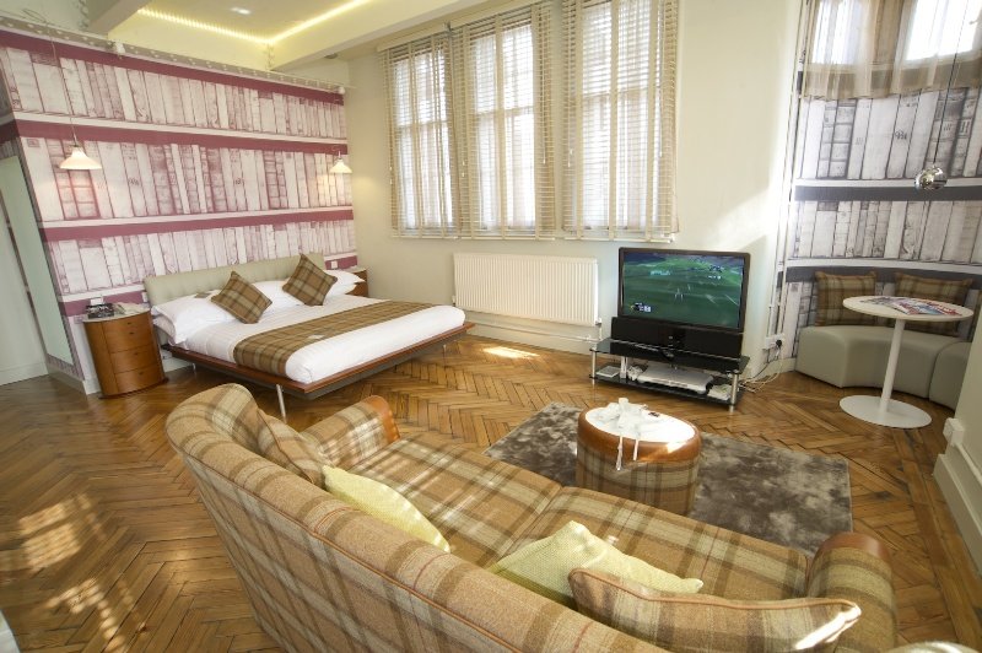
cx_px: 491
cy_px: 326
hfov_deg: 90.0
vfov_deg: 67.3
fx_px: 491
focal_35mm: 18
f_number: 13
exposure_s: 1/2.5
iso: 200
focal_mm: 18
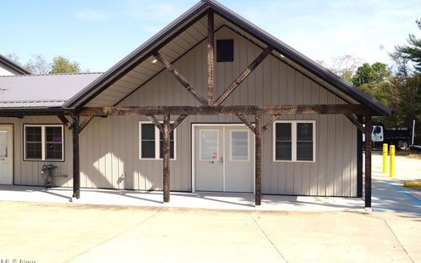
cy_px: 129
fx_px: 425
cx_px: 210
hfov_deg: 52.7
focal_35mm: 37
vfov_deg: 34.4
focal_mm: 24
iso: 100
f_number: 13
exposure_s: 1/125
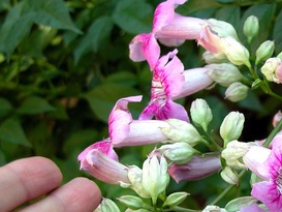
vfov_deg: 11.7
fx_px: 1035
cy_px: 153
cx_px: 258
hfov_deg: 15.3
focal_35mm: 127
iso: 100
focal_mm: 15.7
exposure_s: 1/72.9
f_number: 3.2
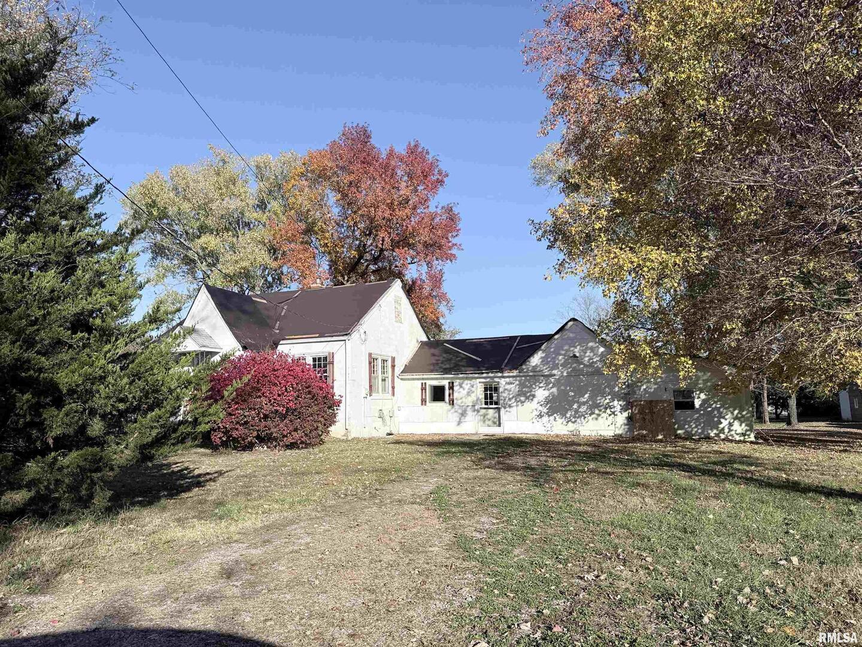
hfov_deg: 71.6
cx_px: 431
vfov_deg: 56.8
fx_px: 598
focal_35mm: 24
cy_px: 324
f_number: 1.78
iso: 80
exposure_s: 1/3759
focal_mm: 6.76
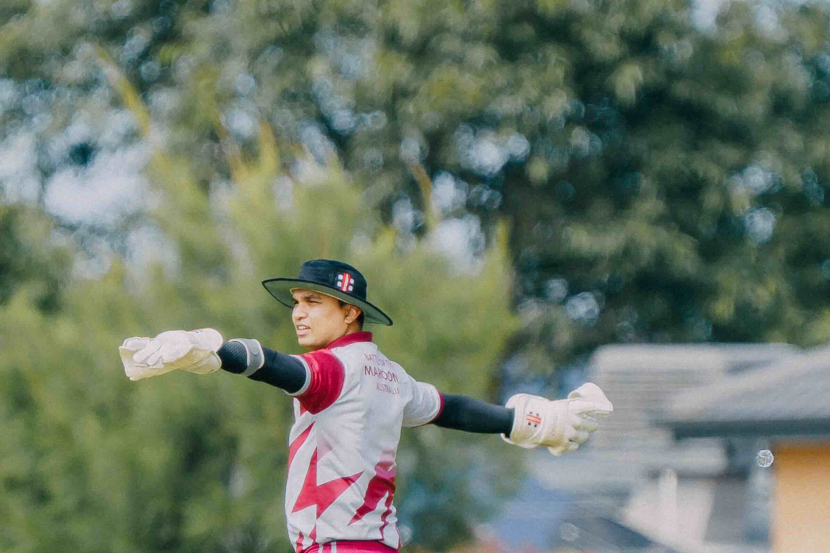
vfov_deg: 0.9
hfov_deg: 1.4
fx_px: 34744
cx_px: 309
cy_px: 502
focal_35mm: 1507
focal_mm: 600
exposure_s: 1/800
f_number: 6.3
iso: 320
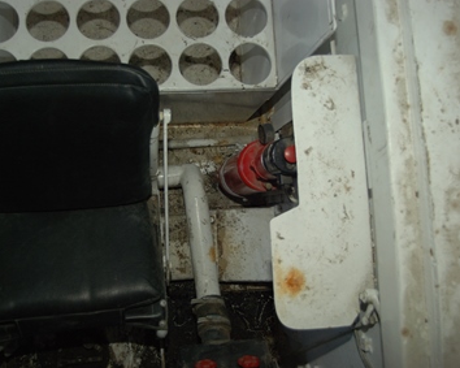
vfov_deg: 29.7
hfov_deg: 36.5
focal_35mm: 51
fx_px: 694
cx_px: 185
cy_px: 185
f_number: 4.5
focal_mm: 30
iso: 400
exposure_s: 1/125
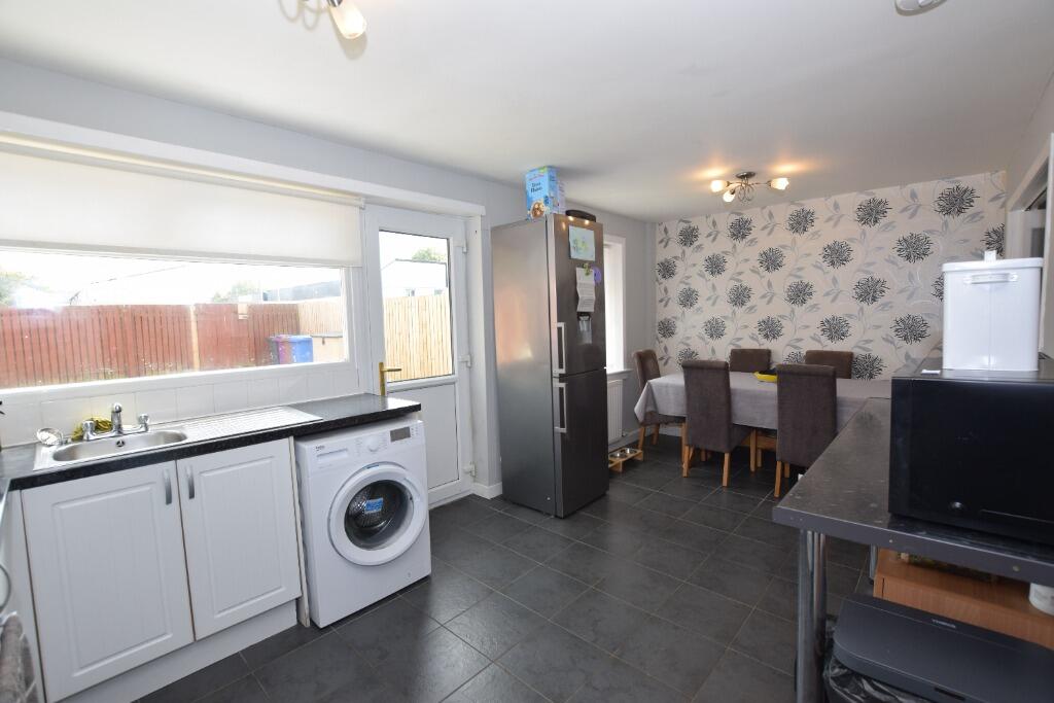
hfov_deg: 100.4
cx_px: 527
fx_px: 439
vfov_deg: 77.3
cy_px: 352
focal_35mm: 15
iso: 400
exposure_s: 1/125
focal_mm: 10
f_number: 5.6
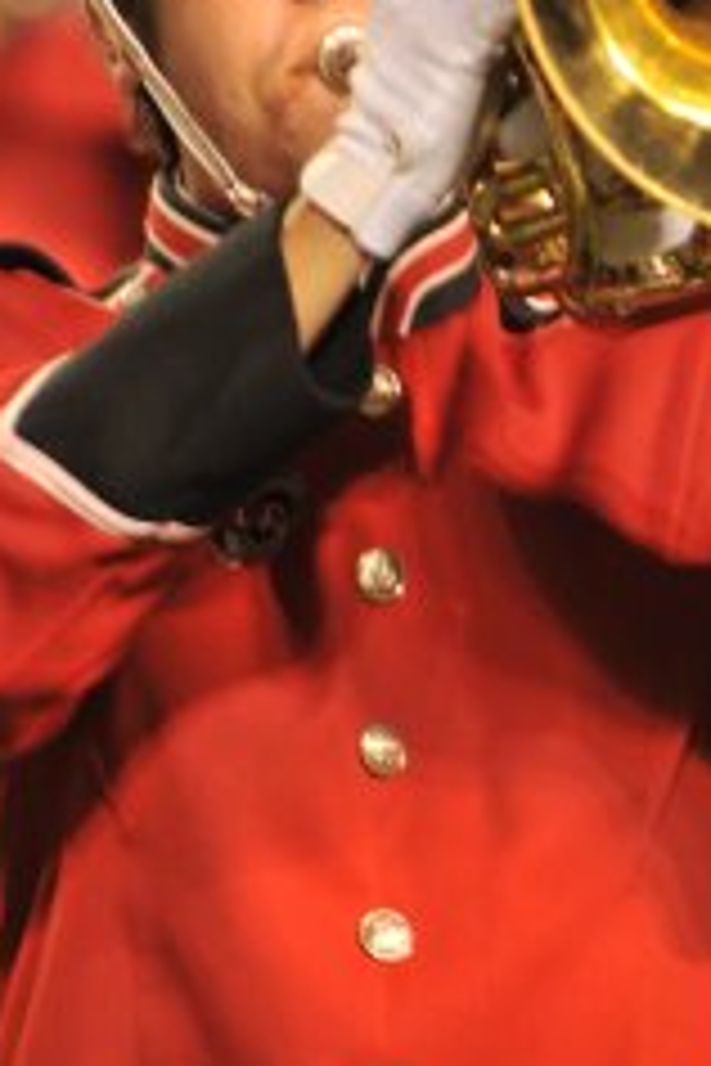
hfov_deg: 1.8
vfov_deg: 2.7
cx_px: 425
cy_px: 742
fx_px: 22513
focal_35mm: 760
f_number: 2.8
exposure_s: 1/60
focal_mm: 200
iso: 450
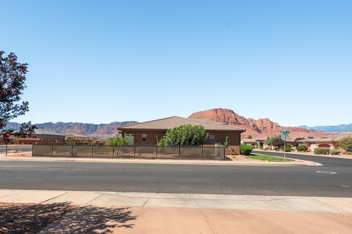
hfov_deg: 81.1
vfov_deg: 59.1
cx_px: 165
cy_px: 137
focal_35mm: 21
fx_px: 205
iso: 800
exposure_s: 1/1600
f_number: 8
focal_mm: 16
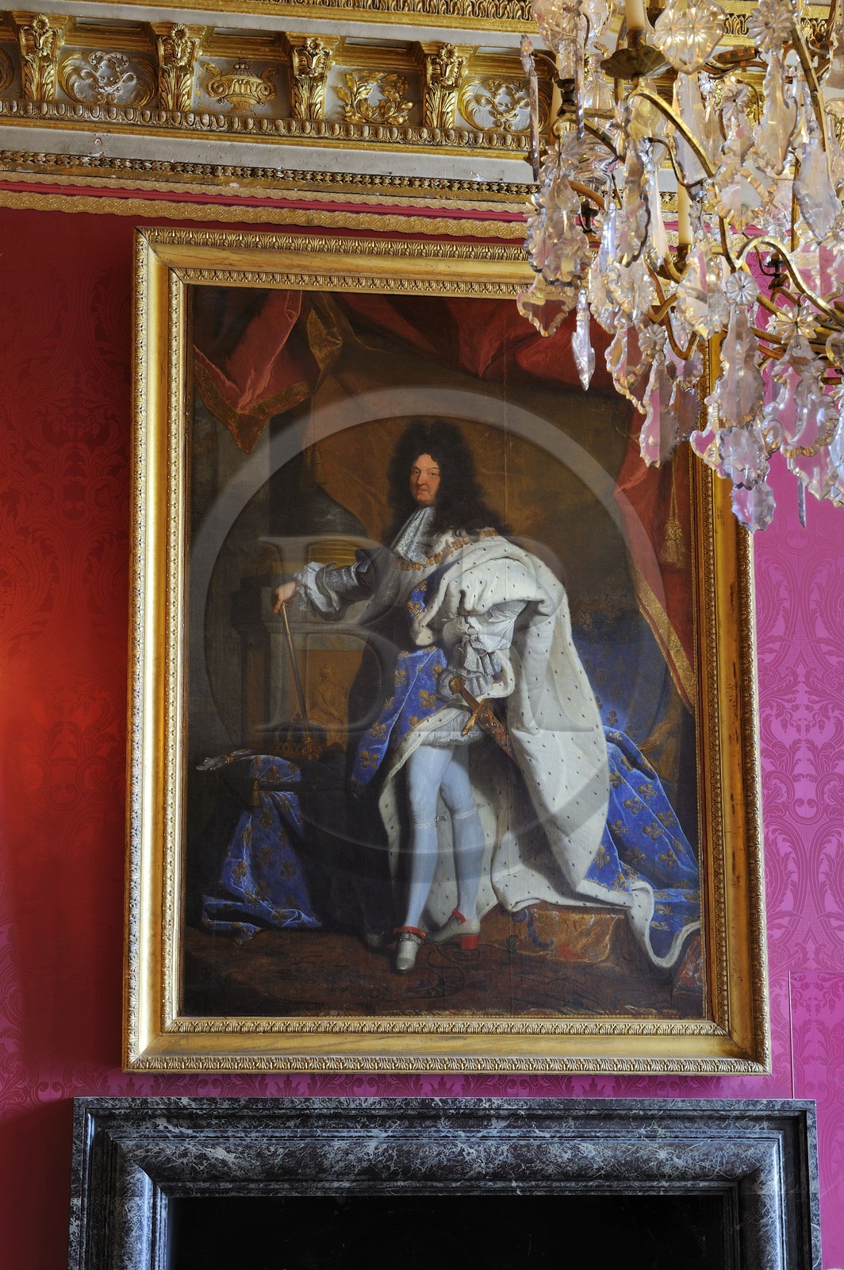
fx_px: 2325
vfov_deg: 30.5
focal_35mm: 66
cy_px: 635
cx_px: 422
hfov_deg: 20.6
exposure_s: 10
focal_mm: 66
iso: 200
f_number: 18
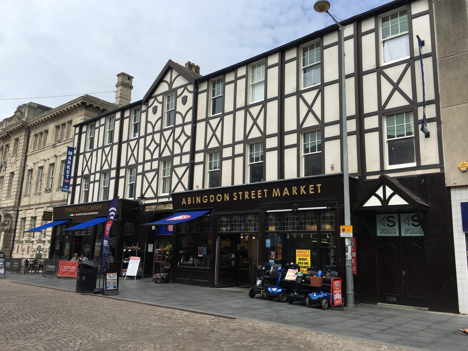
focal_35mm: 29
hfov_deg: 61.7
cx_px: 234
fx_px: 392
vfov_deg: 48.2
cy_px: 176
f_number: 2.2
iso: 25
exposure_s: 1/1326
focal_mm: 4.15
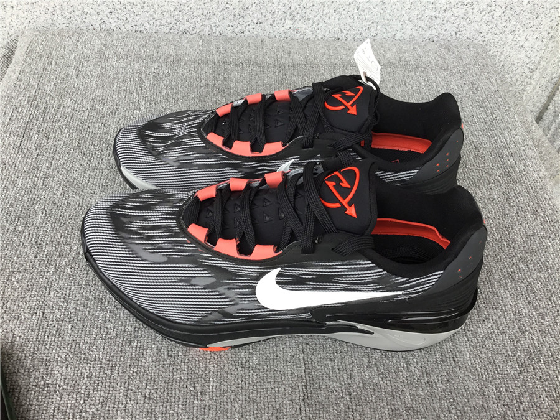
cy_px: 210
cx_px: 280
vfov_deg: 45.4
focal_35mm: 31
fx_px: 502
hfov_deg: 58.4
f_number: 2.4
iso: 50
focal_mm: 3.3
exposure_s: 1/120
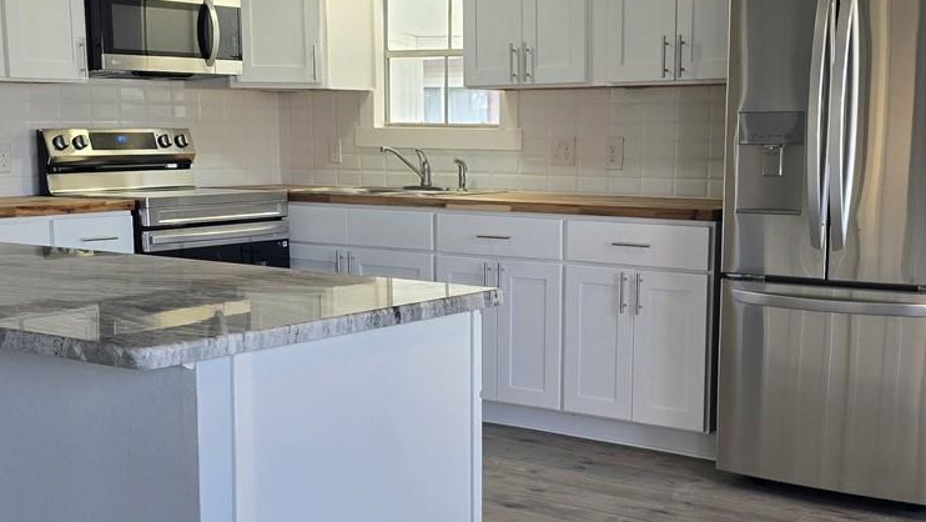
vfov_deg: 22.1
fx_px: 1326
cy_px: 356
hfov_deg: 38.5
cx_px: 503
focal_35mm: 54
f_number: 1.7
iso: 64
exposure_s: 1/120
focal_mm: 6.3
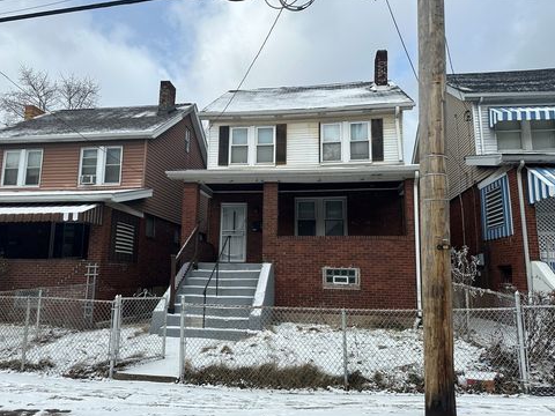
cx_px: 271
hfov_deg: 69.4
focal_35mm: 25
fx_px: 401
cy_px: 212
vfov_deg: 54.9
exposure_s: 1/3155
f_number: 1.78
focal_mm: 6.86
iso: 80
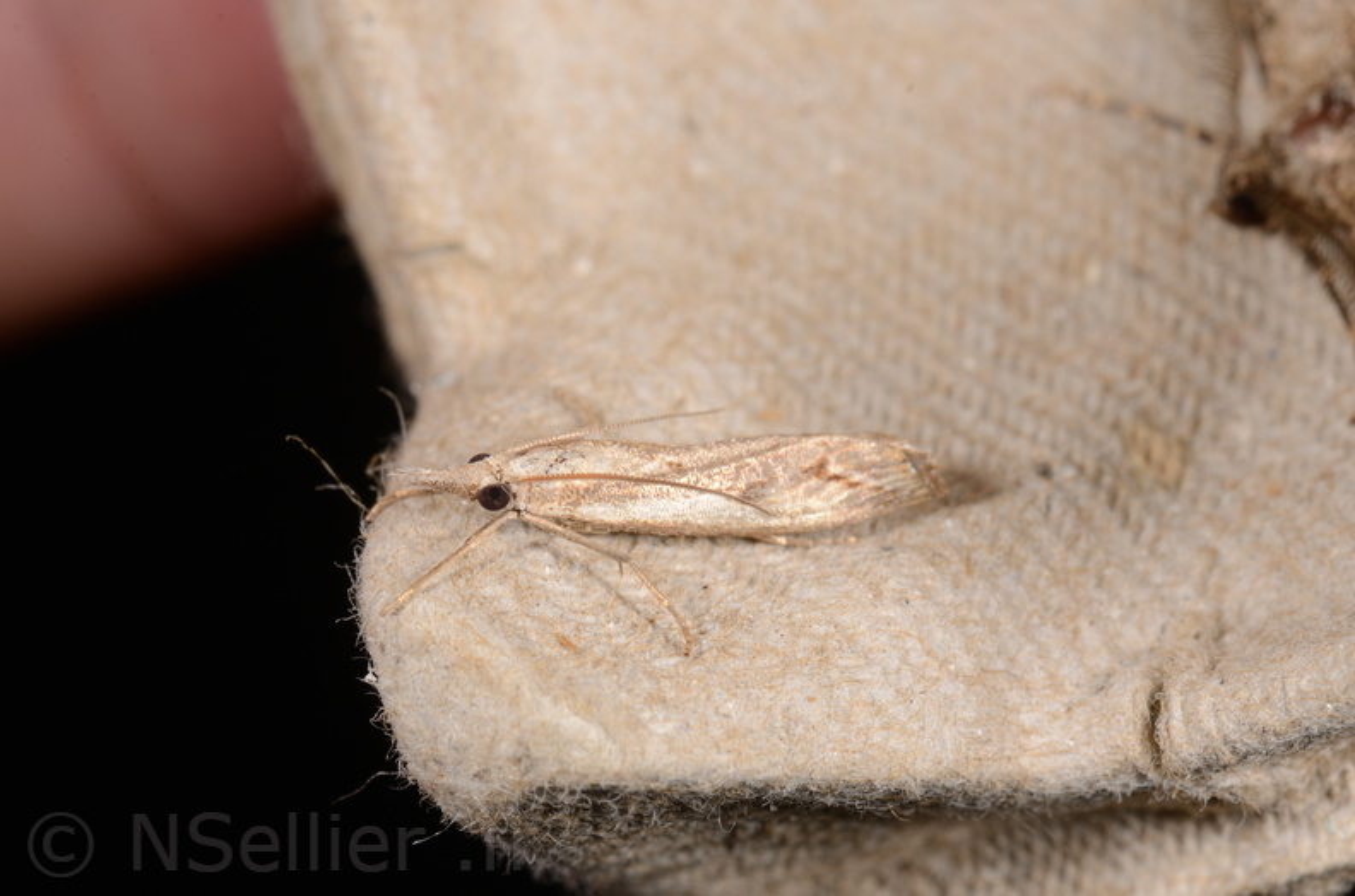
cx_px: 678
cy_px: 448
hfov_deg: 16.1
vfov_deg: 10.7
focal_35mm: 128
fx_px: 4787
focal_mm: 85
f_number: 25
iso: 100
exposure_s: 1/60
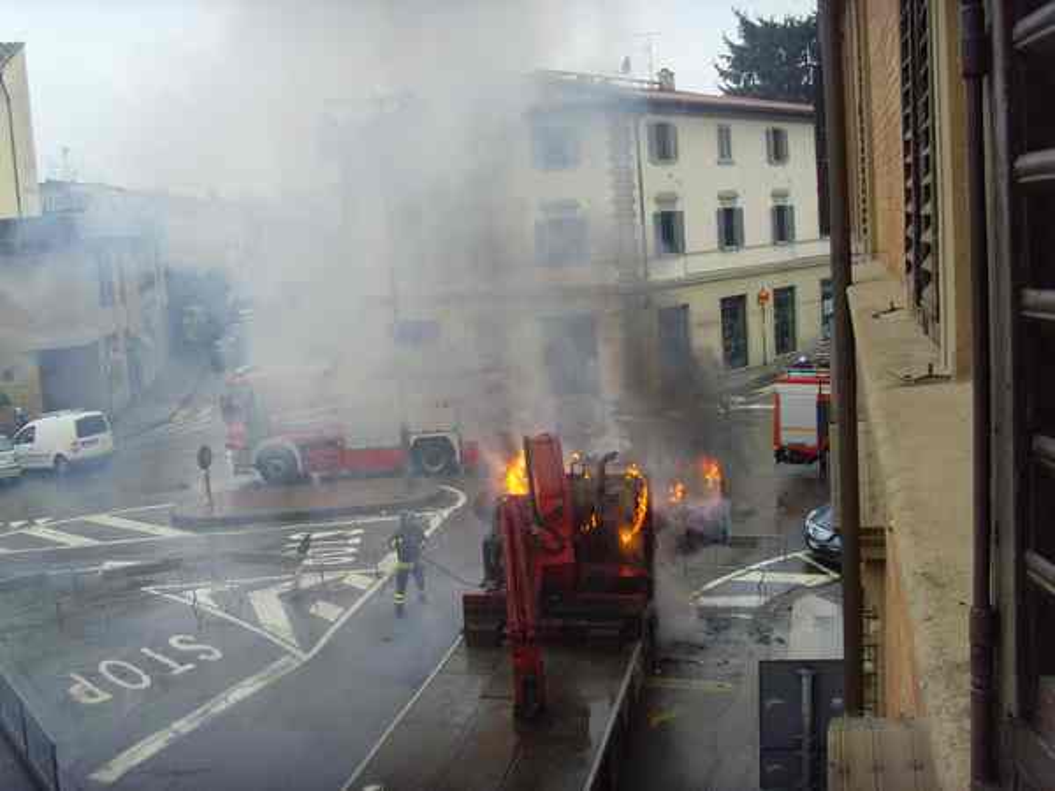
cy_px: 396
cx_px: 528
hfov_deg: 47.9
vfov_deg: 36.8
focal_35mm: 39
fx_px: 1189
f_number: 3.5
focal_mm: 6.6
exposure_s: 1/90
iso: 100
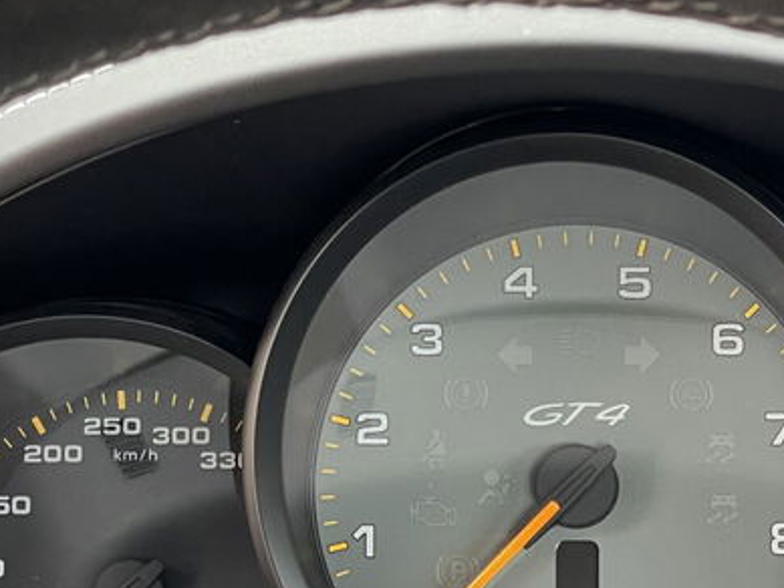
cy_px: 477
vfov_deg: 10.8
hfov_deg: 14.3
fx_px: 3104
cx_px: 665
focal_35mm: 137
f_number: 2
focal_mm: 6
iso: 200
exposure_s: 1/60
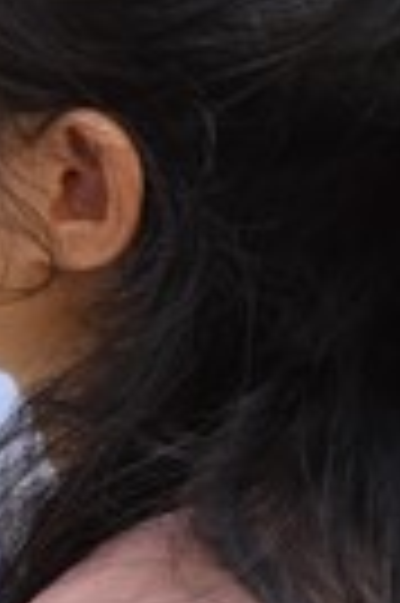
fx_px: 8505
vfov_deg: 4.1
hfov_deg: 2.7
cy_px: 612
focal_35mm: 509
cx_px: 231
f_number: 5
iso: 1600
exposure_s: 1/160
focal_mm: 105
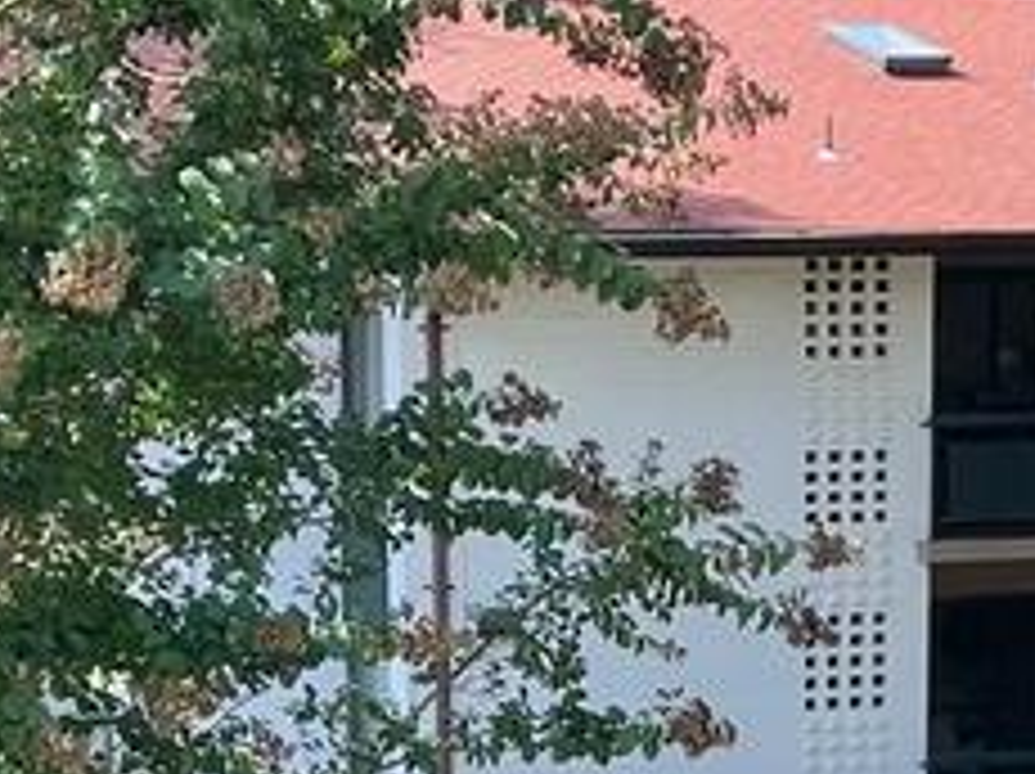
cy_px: 1418
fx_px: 4869
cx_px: 688
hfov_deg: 12.1
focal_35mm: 163
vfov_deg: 8.7
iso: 32
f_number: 1.6
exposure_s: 1/842
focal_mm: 4.2
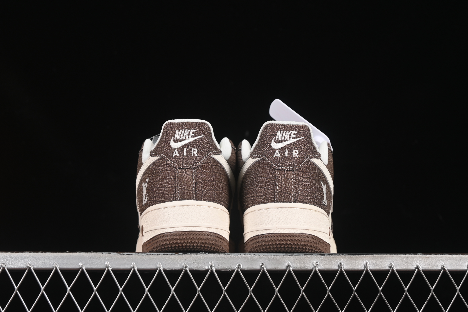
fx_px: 975
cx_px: 234
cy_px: 156
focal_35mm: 75
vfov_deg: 18.2
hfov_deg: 27.0
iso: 160
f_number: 7.1
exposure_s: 1/60
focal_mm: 50
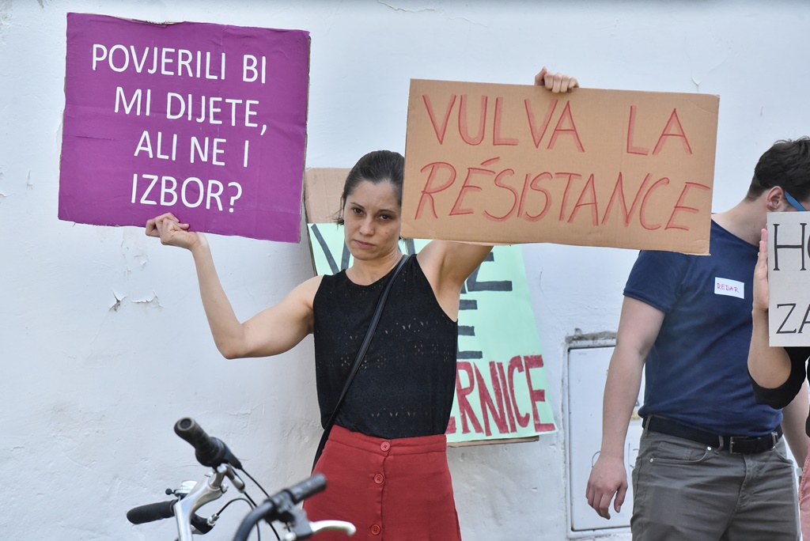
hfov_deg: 11.7
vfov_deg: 7.9
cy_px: 270
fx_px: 3940
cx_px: 405
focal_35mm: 175
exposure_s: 1/2000
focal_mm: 175
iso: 3200
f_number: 6.3
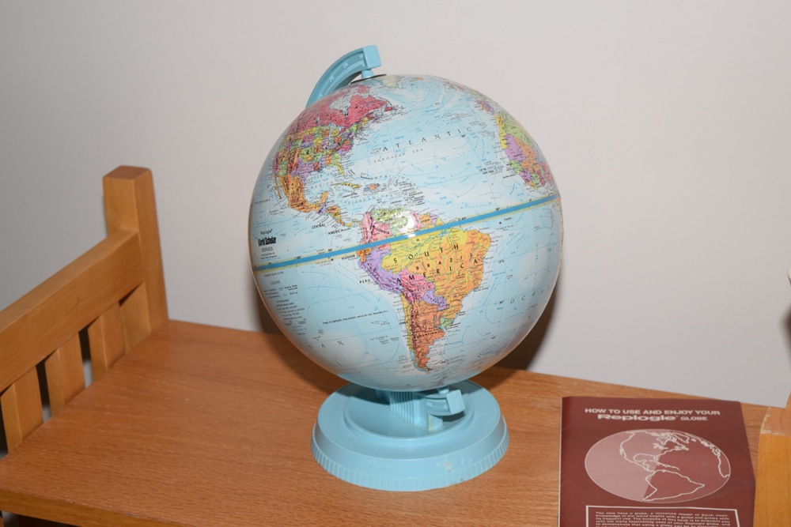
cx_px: 396
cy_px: 264
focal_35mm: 68
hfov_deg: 29.9
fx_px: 1483
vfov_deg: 20.2
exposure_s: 1/60
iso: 640
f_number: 5
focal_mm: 45
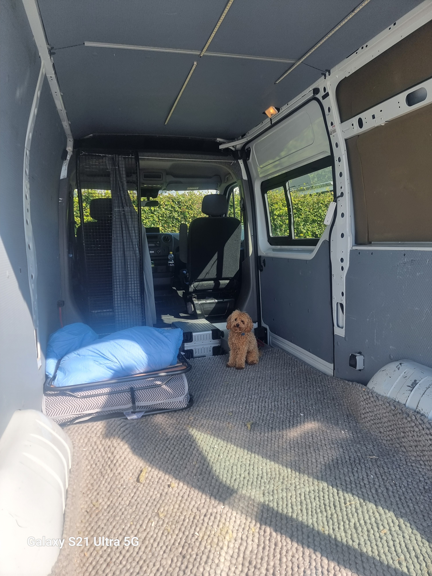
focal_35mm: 24
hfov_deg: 56.8
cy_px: 288
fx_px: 399
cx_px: 216
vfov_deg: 71.6
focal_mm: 6.7
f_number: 1.8
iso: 50
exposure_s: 1/509
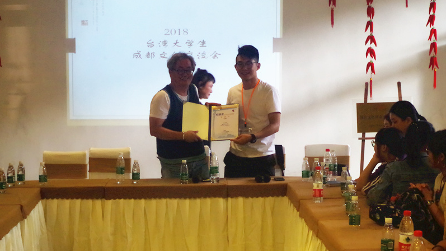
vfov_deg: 14.1
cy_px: 110
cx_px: 223
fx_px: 1017
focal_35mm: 86
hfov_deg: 24.7
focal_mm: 55
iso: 3200
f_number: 9
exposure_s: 1/100
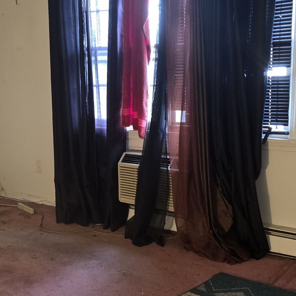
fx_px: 551
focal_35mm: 57
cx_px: 84
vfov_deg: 30.0
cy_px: 179
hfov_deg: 29.7
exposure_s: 1/60
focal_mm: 6.3
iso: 500
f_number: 1.7
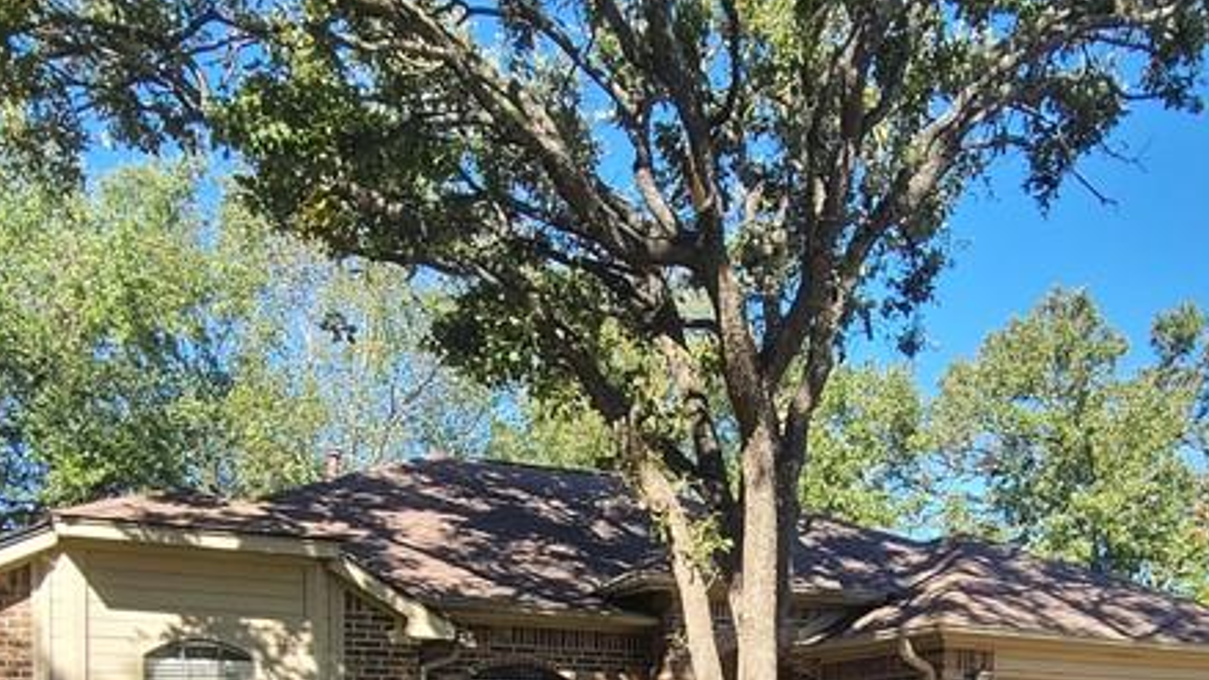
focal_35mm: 33
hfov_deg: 59.4
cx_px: 666
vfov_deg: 30.8
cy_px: 793
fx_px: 1058
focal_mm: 2.2
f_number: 2.2
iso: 50
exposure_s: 1/539
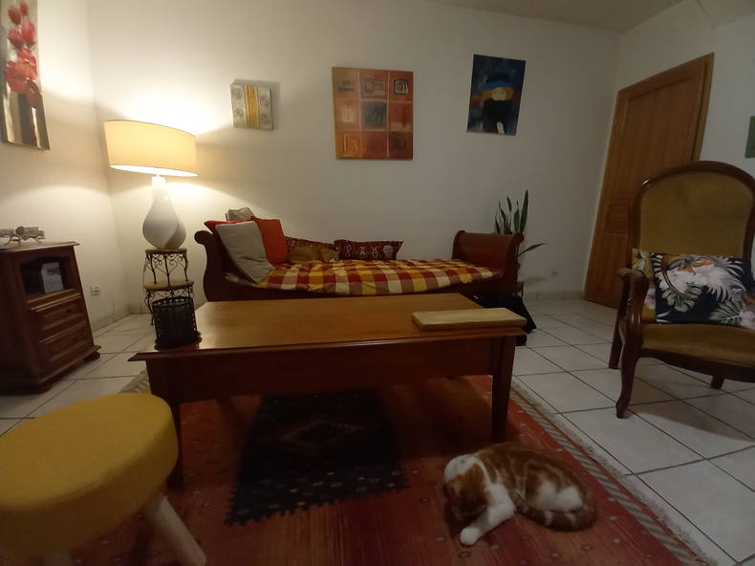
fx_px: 283
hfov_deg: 106.2
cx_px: 378
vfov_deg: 89.9
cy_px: 283
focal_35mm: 13
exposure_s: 1/25
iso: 320
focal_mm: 1.42
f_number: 2.2
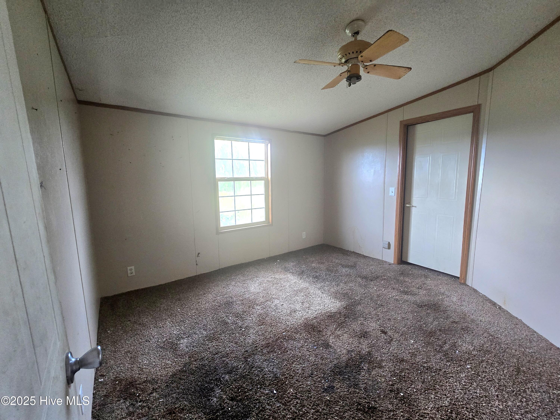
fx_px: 210
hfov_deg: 106.2
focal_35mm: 13
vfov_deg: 89.9
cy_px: 210
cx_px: 280
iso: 320
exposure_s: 1/60.2
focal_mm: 2.2
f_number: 2.2
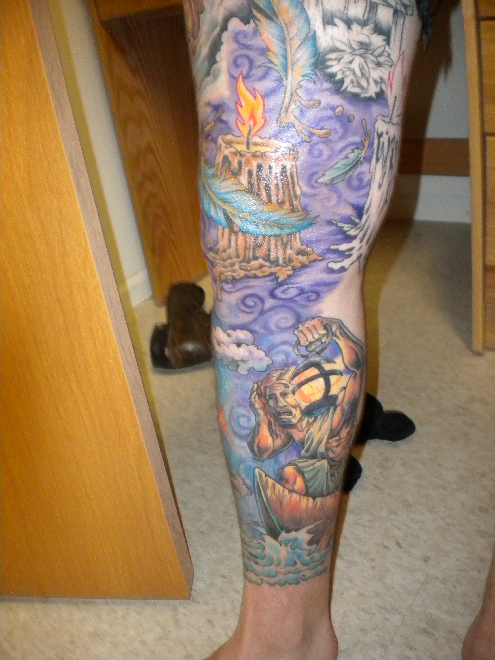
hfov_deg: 40.7
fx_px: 667
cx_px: 248
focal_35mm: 35
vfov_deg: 52.6
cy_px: 330
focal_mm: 6.3
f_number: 3.1
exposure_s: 1/30
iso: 400
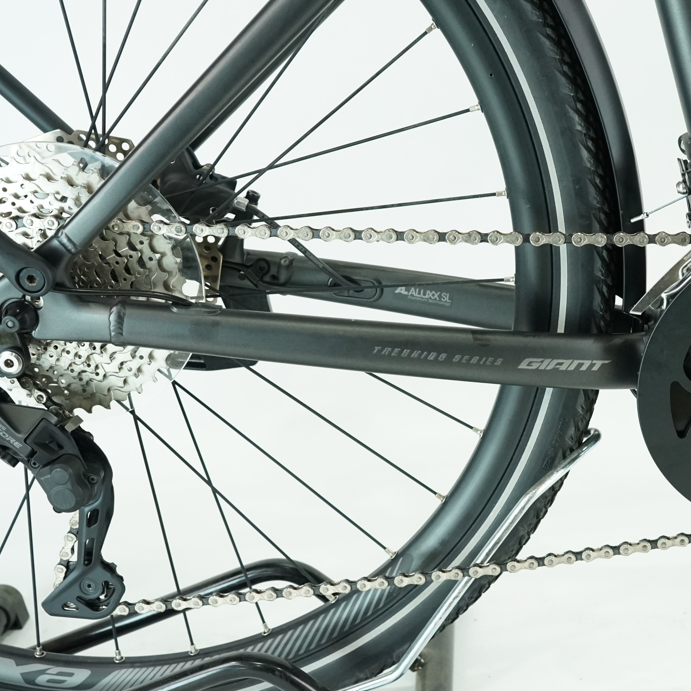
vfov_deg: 34.7
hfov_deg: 33.9
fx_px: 1107
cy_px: 346
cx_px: 532
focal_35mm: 49
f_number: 5.6
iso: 2500
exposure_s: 1/200
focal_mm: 31
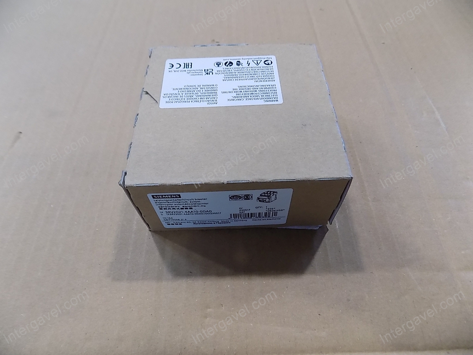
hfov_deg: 73.9
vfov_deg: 58.9
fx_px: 314
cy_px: 178
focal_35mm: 23
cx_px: 236
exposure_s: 1/30
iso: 180
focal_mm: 4
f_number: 3.1
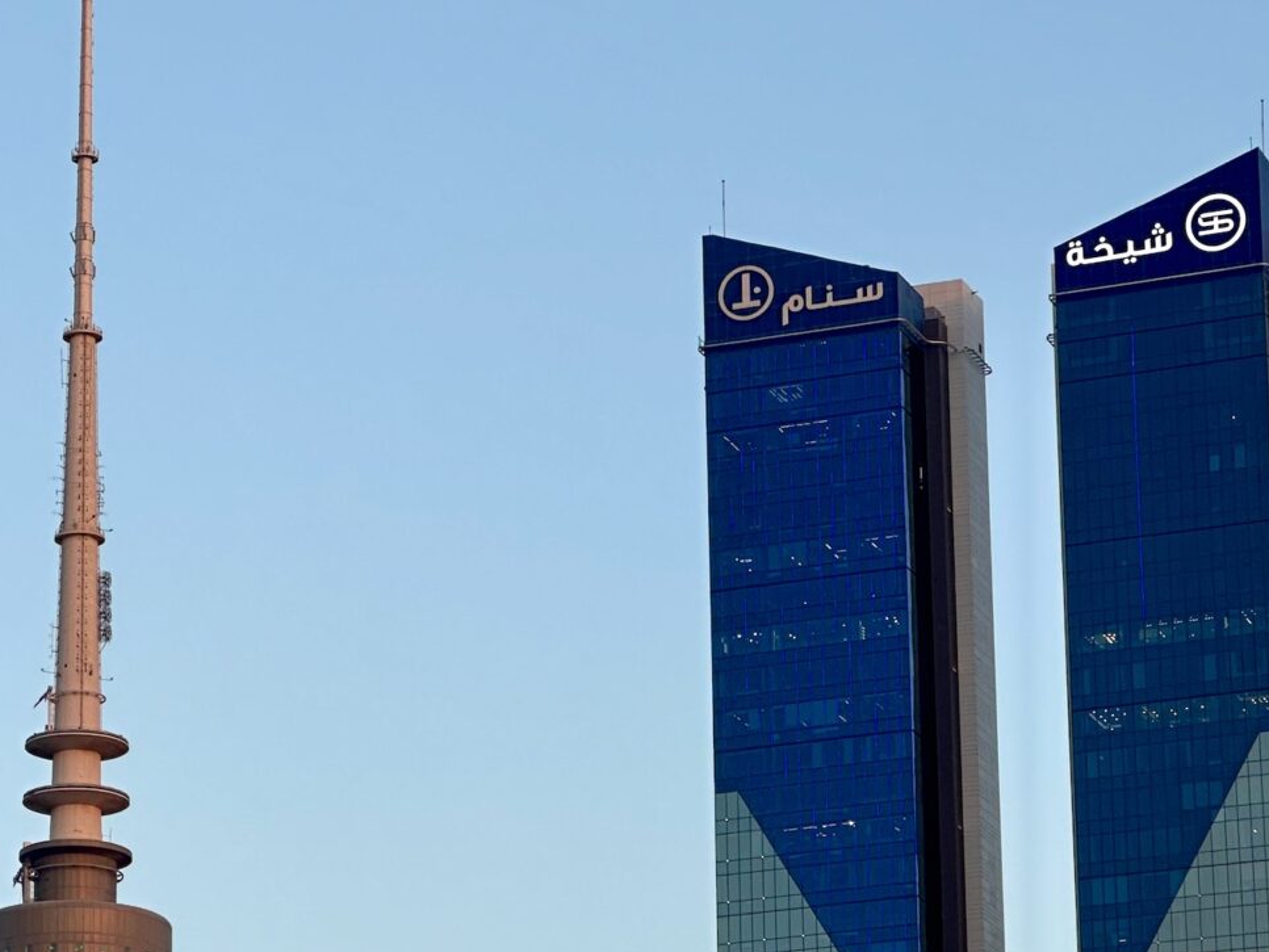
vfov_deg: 9.7
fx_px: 5610
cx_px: 296
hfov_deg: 12.9
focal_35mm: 153
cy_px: 777
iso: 32
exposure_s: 1/135
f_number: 2.8
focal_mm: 9
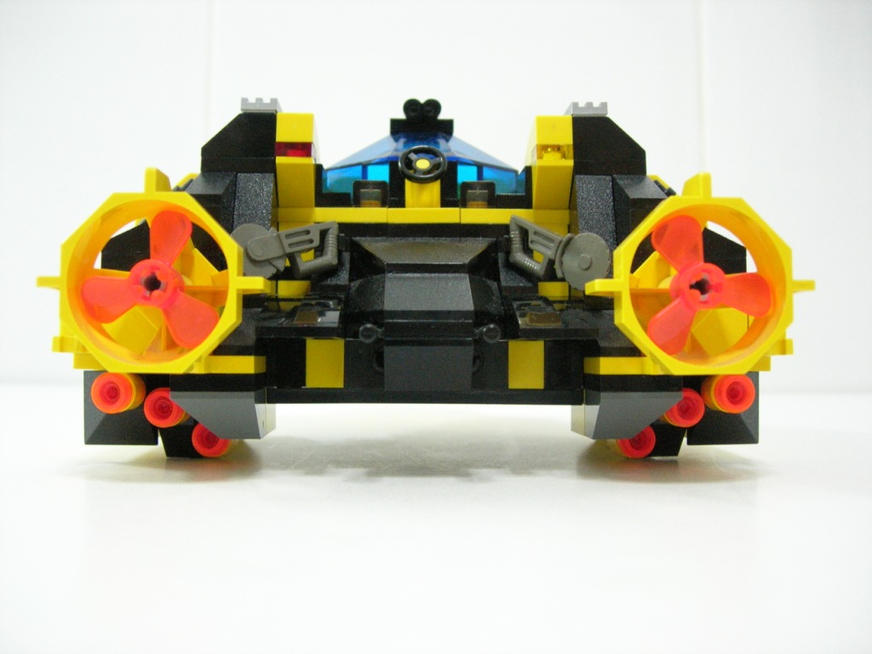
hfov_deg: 49.0
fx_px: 957
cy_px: 327
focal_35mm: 38
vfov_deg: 37.7
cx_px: 436
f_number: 2.8
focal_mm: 7.8
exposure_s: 1/21
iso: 400
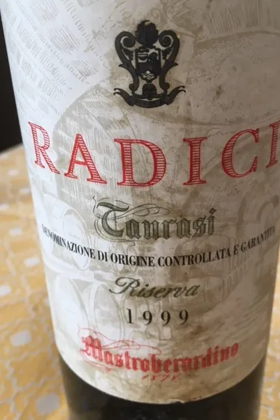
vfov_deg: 53.1
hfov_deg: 36.8
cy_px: 212
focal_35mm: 36
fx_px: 420
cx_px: 156
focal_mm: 4.15
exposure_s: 1/33
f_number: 2.2
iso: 50
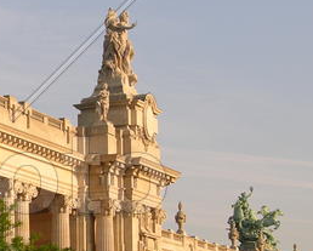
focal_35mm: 158
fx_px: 1465
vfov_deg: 9.8
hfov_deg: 12.0
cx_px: -53
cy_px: 183
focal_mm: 13.7
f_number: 4.9
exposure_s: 1/222
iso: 50
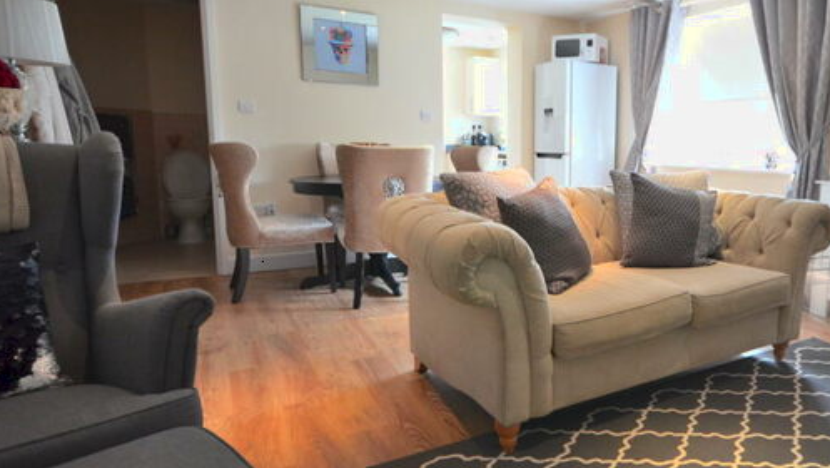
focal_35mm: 25
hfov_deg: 70.3
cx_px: 576
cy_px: 213
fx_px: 559
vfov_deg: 45.4
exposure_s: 1/40
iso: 800
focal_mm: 11.5
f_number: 4.2
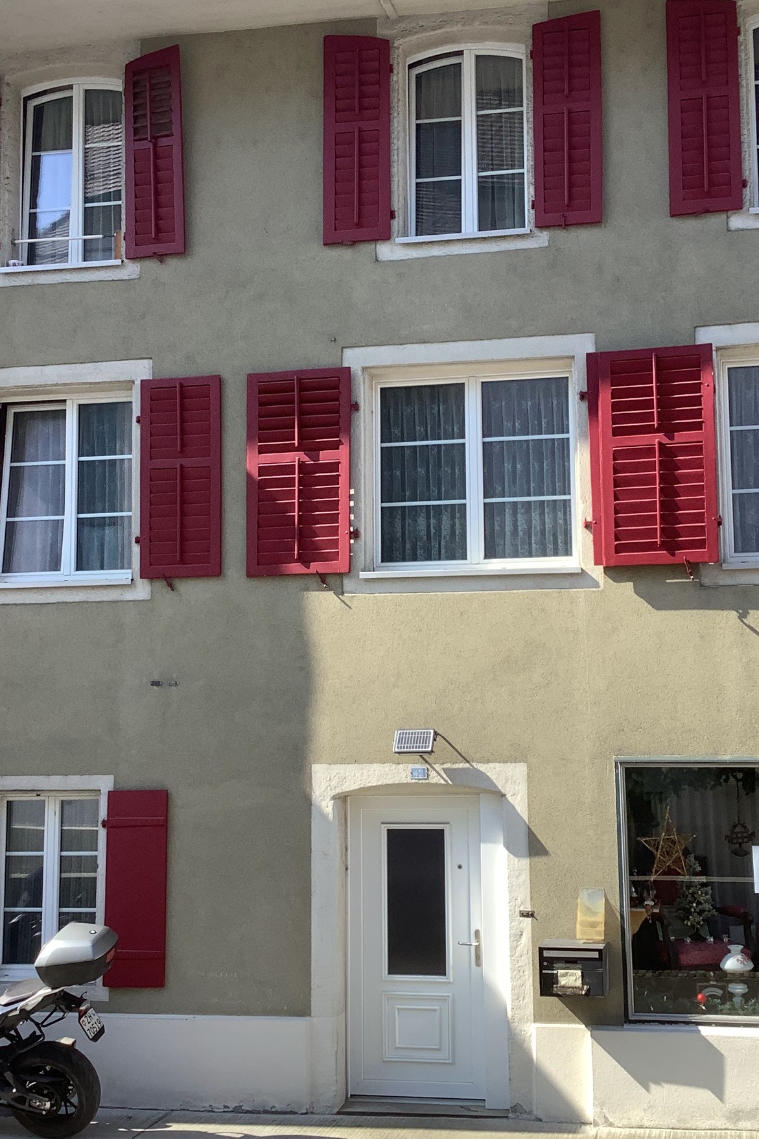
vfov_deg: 41.9
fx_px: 1486
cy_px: 546
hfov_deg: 28.6
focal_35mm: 47
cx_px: 426
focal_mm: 3.3
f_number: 2.4
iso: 25
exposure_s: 1/422
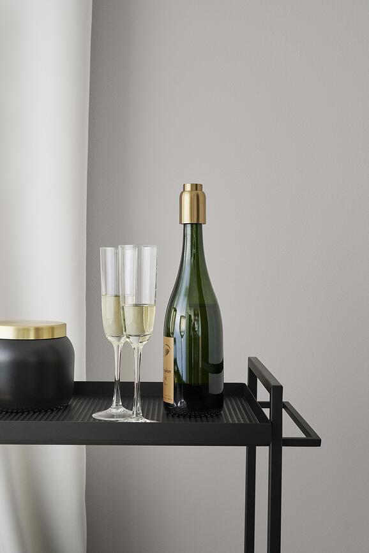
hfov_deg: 27.0
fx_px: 769
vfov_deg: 39.6
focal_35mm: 50
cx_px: 184
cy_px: 276
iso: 100
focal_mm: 50
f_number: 9
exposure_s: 1.6
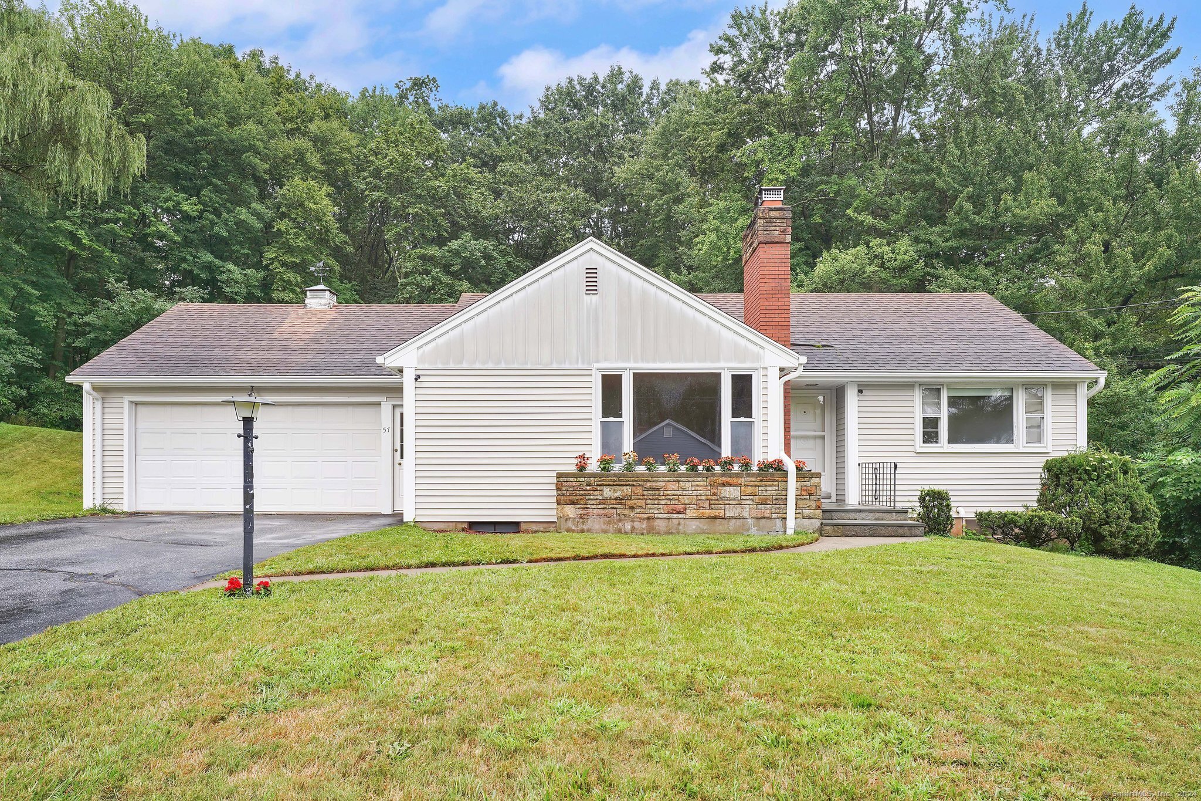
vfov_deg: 57.9
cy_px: 400
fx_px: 724
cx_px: 600
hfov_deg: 79.4
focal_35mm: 22
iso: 100
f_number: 9
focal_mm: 21.7
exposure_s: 1/50
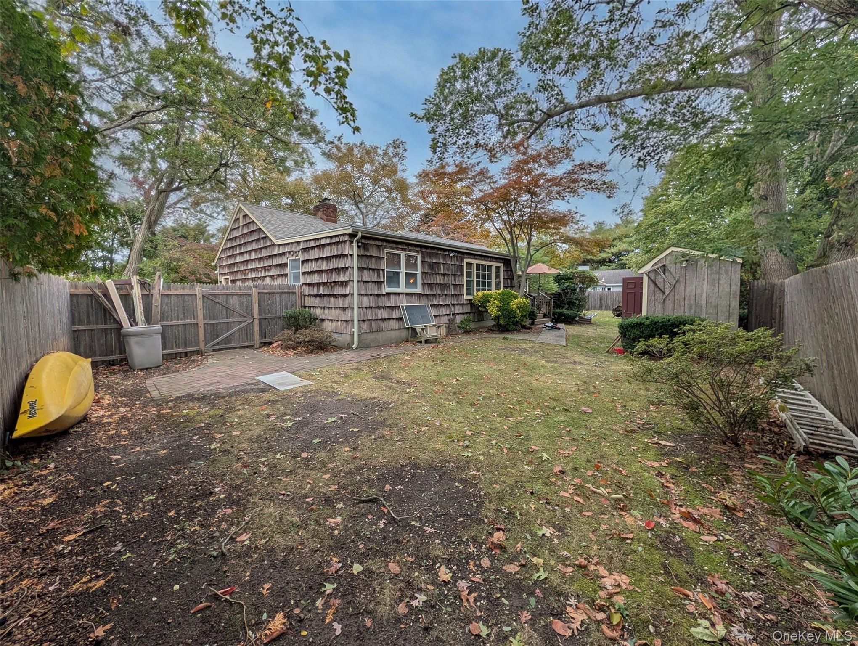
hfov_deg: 110.5
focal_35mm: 12
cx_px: 429
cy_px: 323
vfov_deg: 94.6
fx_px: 298
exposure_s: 1/836
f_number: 1.7
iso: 53
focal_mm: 2.02
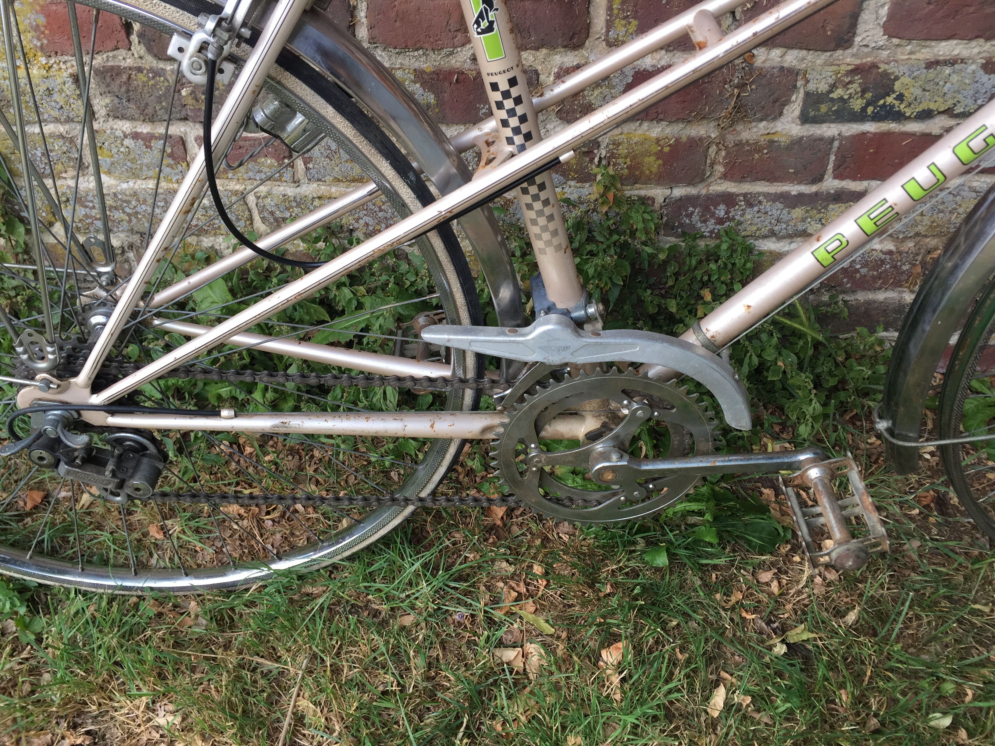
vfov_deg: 48.2
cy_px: 373
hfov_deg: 61.7
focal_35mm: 29
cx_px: 498
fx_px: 834
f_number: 2.2
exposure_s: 1/100
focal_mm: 4.15
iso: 50
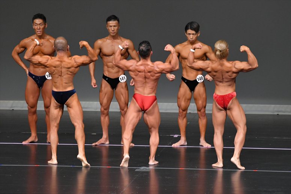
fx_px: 2424
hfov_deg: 6.9
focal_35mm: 300
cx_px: 146
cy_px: 97
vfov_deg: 4.6
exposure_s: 1/400
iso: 4000
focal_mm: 200
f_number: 5.6
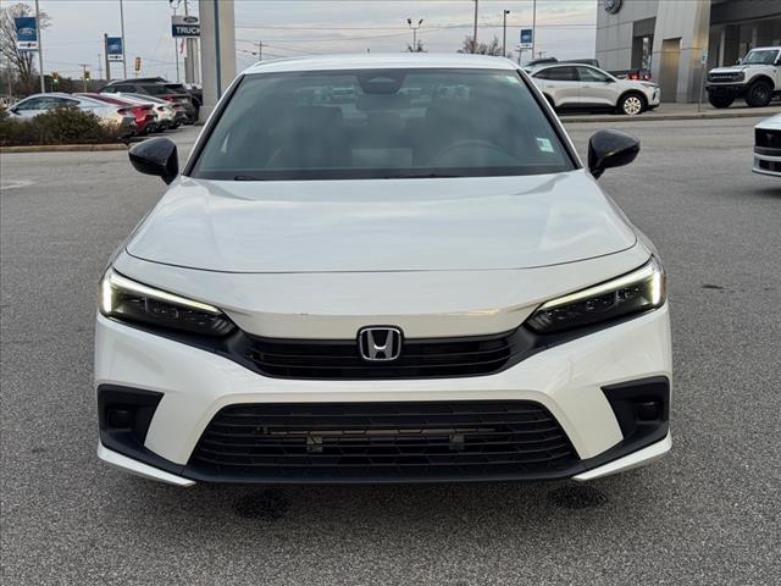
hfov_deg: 39.7
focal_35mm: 48
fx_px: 1083
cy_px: 293
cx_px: 390
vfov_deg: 30.3
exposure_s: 1/980
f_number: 1.78
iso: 64
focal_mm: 6.76
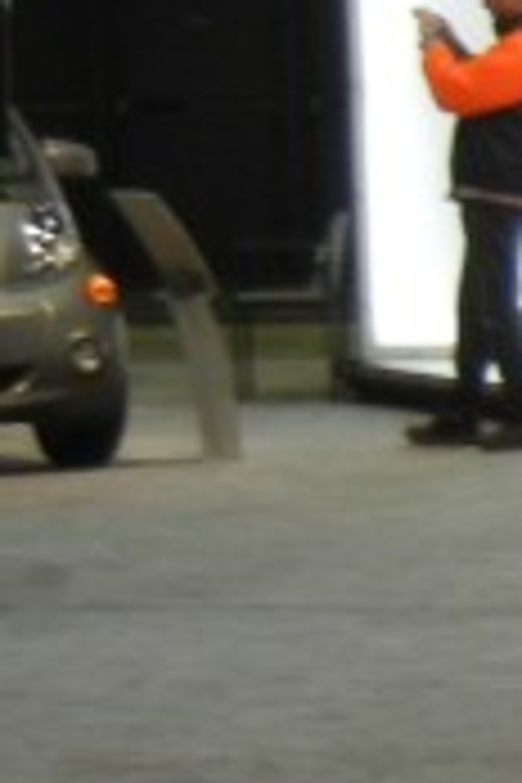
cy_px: 558
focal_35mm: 275
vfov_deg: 7.5
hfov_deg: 4.7
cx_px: 1858
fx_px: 5981
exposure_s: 1/82
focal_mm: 8.1
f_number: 3.8
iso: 339
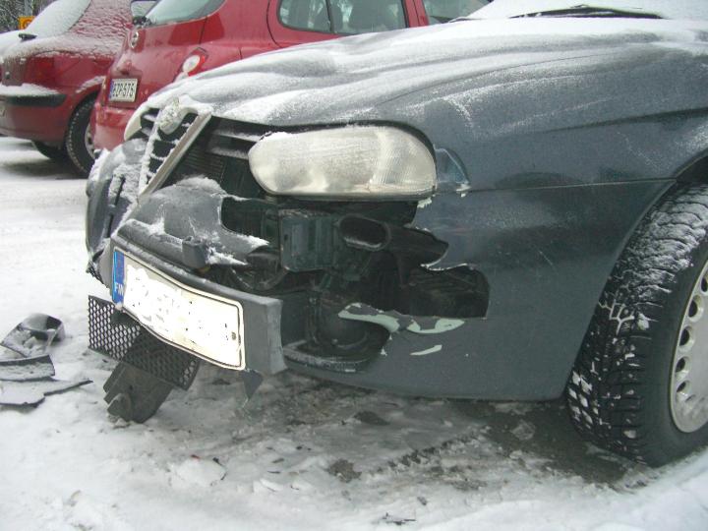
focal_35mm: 38
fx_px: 777
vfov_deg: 37.7
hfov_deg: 49.0
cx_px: 354
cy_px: 266
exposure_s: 1/60
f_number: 2.8
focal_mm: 7.9
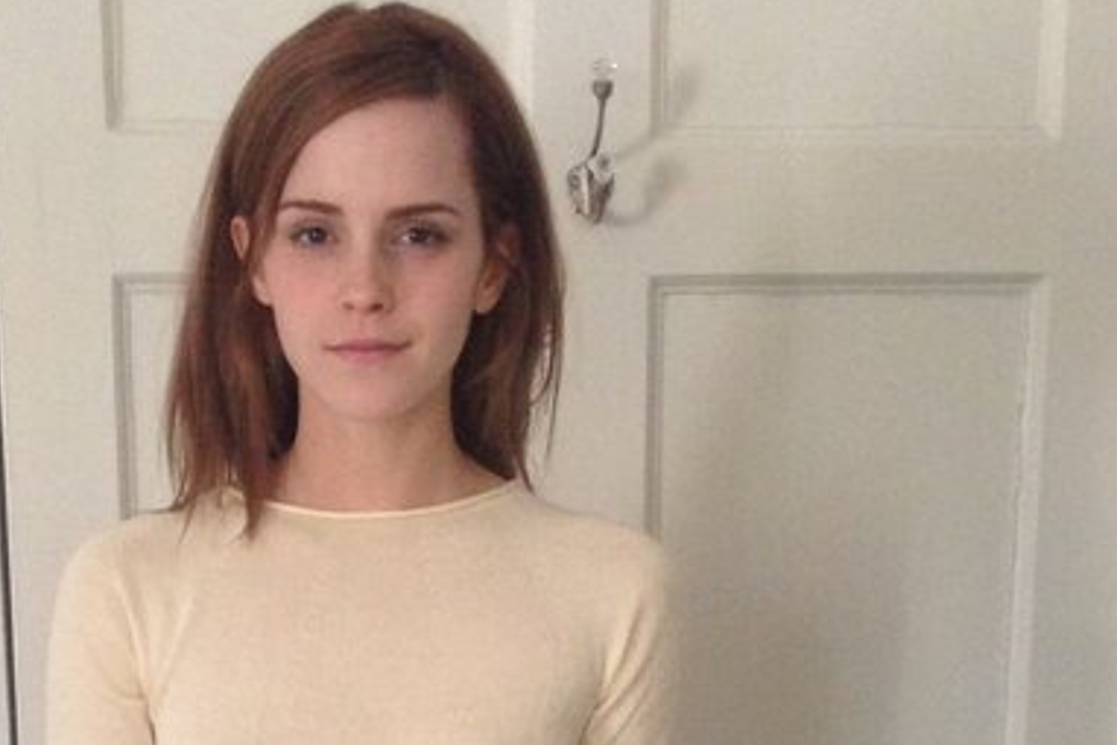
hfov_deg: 21.0
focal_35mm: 97
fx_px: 3011
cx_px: 398
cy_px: 1326
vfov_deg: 12.9
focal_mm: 4.12
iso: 200
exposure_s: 1/20
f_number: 2.4
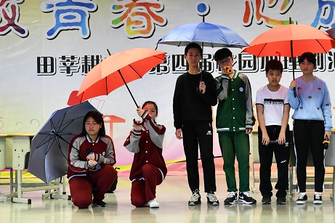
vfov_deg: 15.5
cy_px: 97
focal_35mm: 88
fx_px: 819
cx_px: 243
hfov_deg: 22.9
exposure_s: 1/125
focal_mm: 52
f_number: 5
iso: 3200
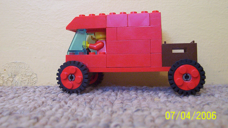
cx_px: 112
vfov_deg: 24.9
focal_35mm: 48
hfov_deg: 42.9
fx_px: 290
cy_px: 49
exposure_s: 1/8.45
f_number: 2.73
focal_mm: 5.77
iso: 200
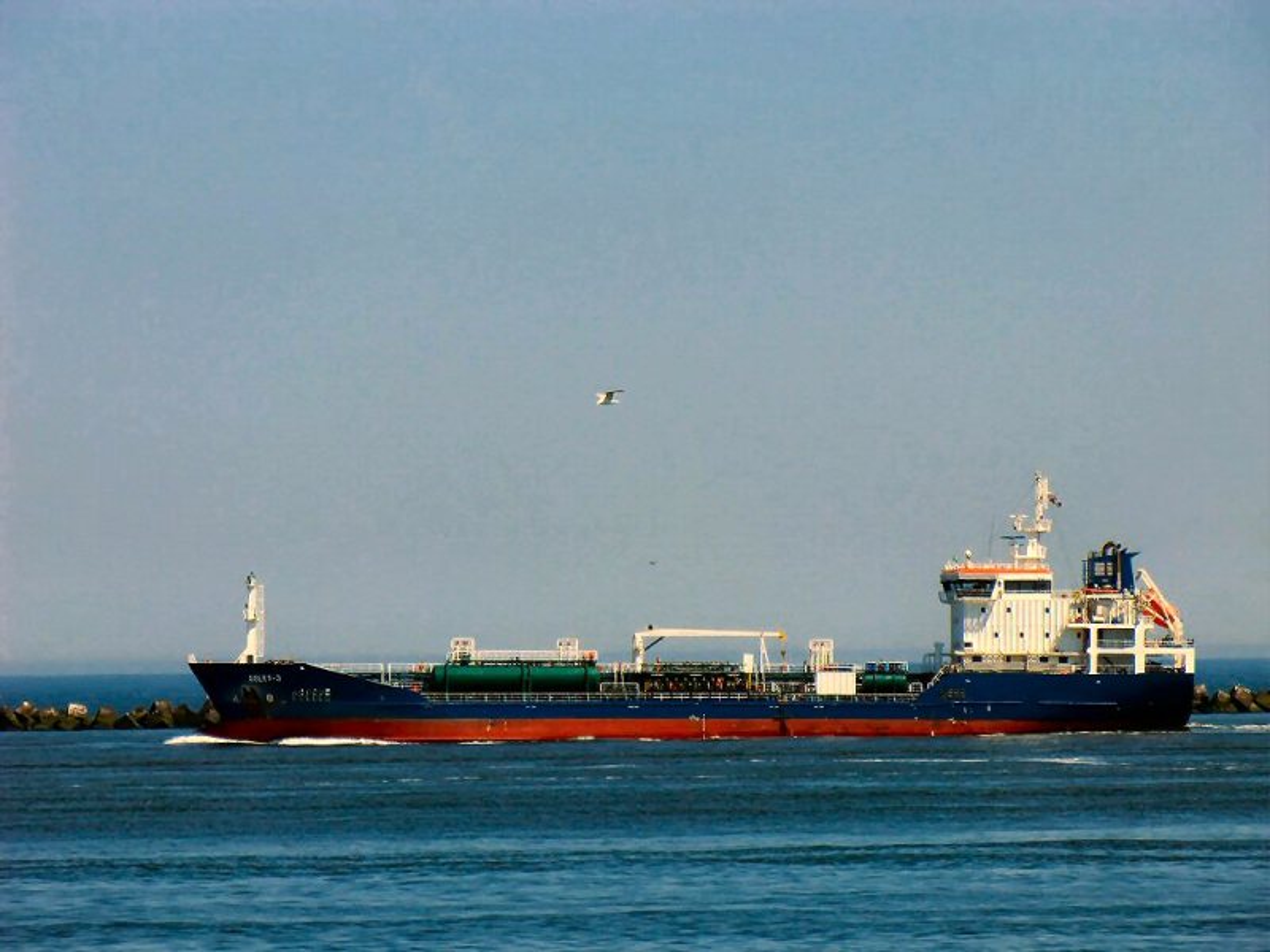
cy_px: 476
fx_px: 8805
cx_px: 635
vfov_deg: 6.2
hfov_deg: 8.2
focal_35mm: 240
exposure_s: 1/400
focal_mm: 43
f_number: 5.7
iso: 64
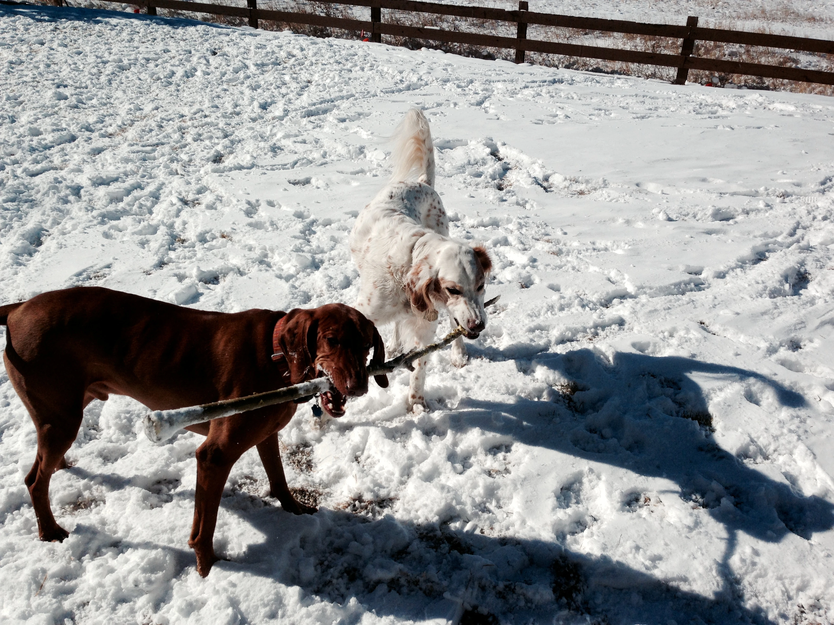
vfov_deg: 42.9
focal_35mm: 33
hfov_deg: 55.4
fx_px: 795
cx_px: 417
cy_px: 312
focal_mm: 4.12
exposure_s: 1/5435
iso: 50
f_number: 2.4
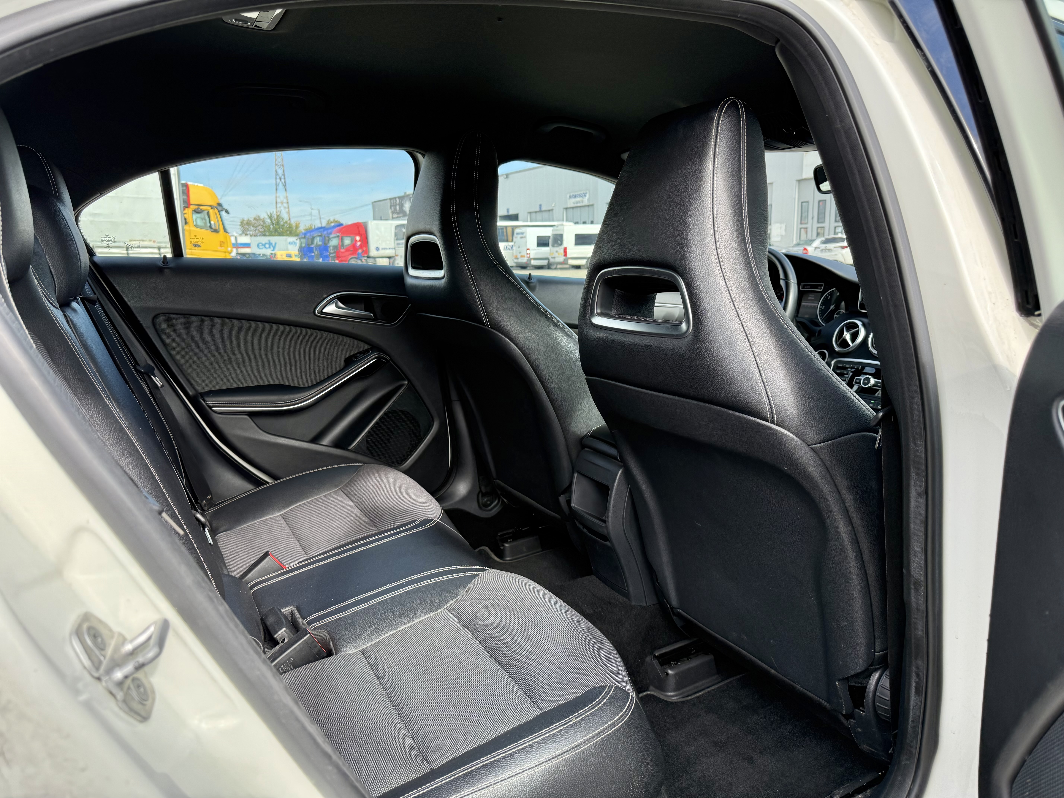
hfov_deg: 71.6
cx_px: 532
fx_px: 738
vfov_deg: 56.8
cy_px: 399
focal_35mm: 24
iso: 100
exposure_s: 1/878
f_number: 1.78
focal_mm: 6.76
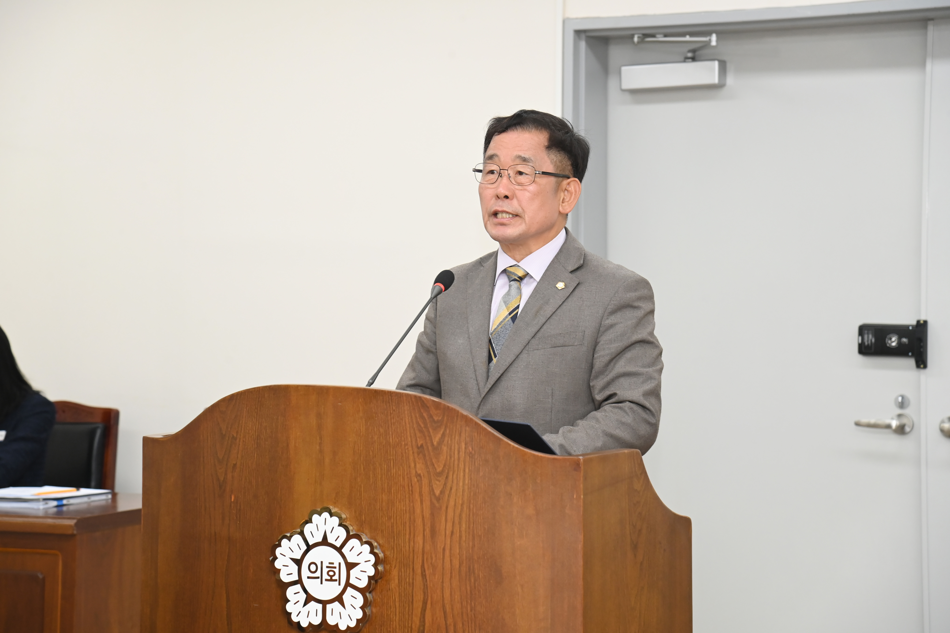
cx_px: 475
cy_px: 316
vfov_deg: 14.4
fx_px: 2507
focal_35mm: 95
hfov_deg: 21.5
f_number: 6.3
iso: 2500
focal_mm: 95
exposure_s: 1/250
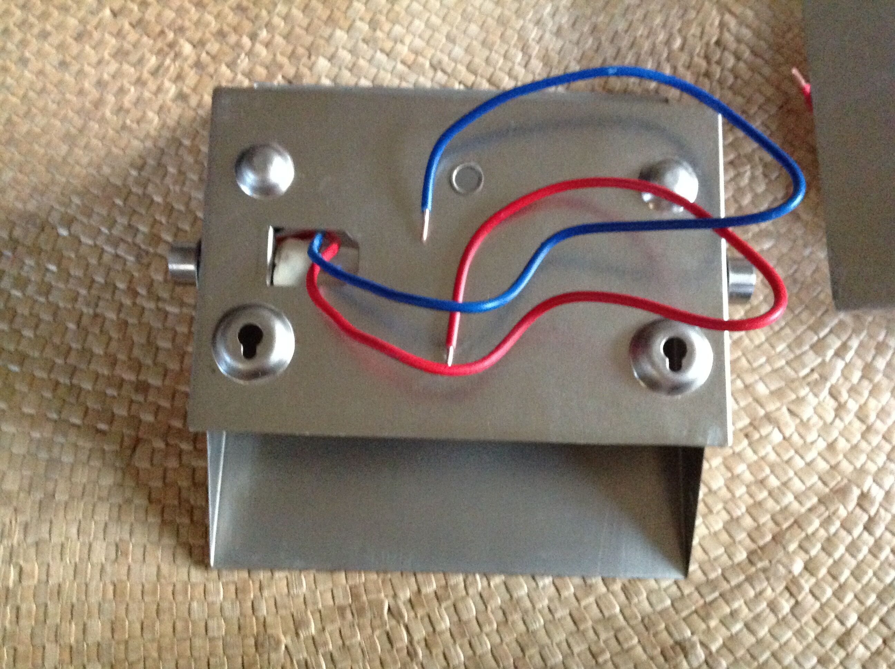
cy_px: 334
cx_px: 448
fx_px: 904
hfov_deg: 52.7
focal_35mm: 35
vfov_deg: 40.6
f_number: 2.4
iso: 800
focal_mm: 4.28
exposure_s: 1/15
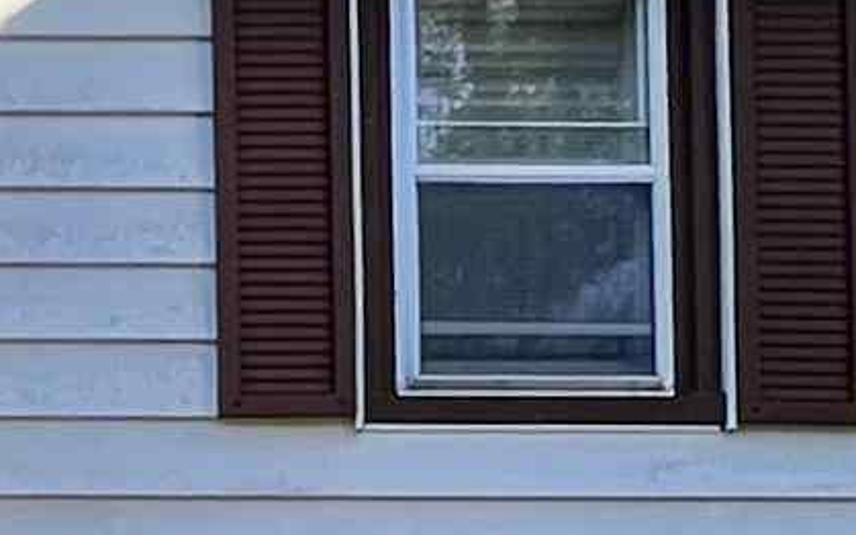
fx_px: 2357
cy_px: 1220
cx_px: -658
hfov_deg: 17.1
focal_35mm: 101
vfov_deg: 11.2
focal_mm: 1.57
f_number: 1.8
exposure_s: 1/481
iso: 32
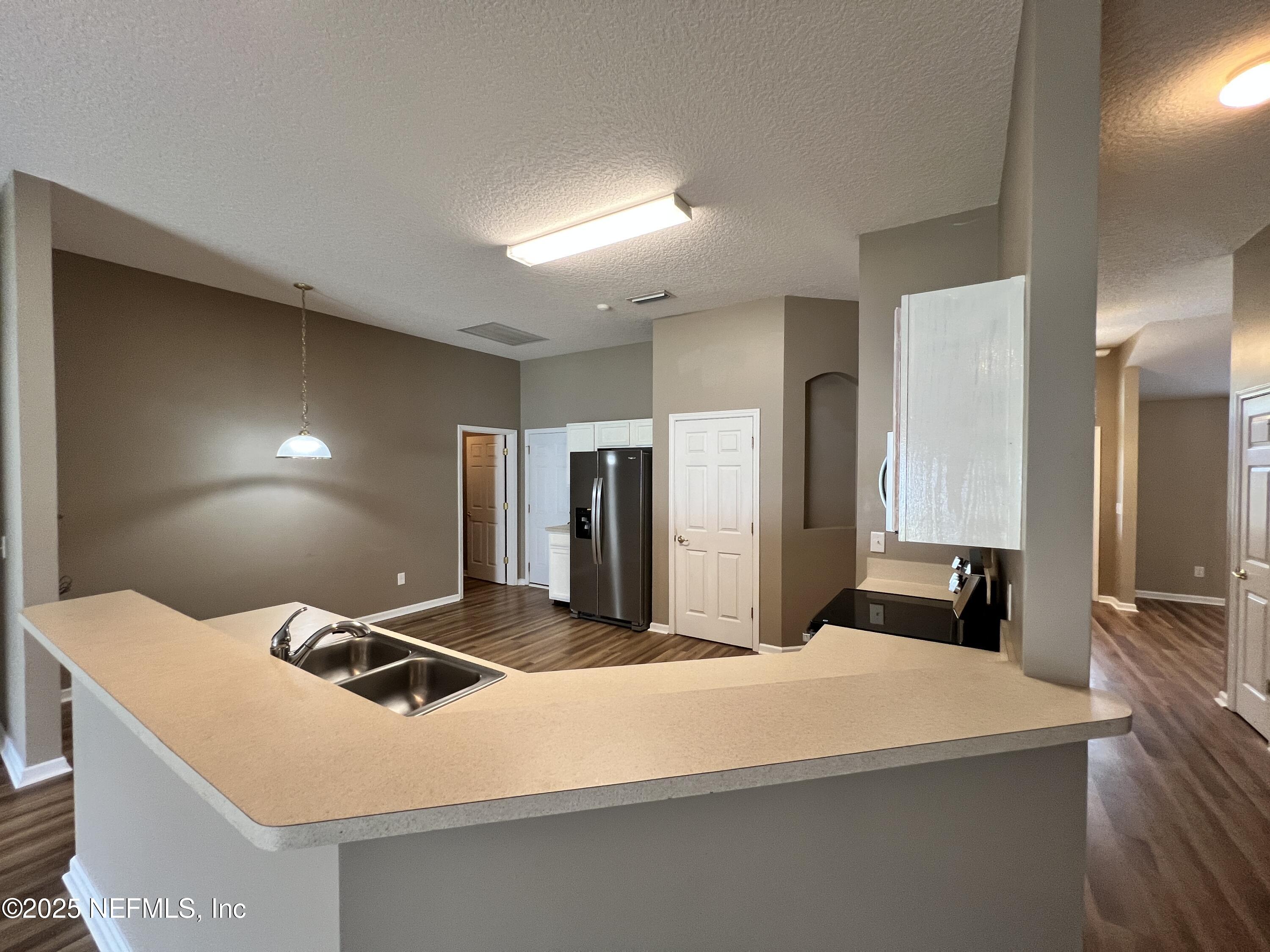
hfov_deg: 106.2
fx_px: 477
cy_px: 476
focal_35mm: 13
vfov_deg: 89.9
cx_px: 635
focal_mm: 1.57
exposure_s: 1/60
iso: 200
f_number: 1.8
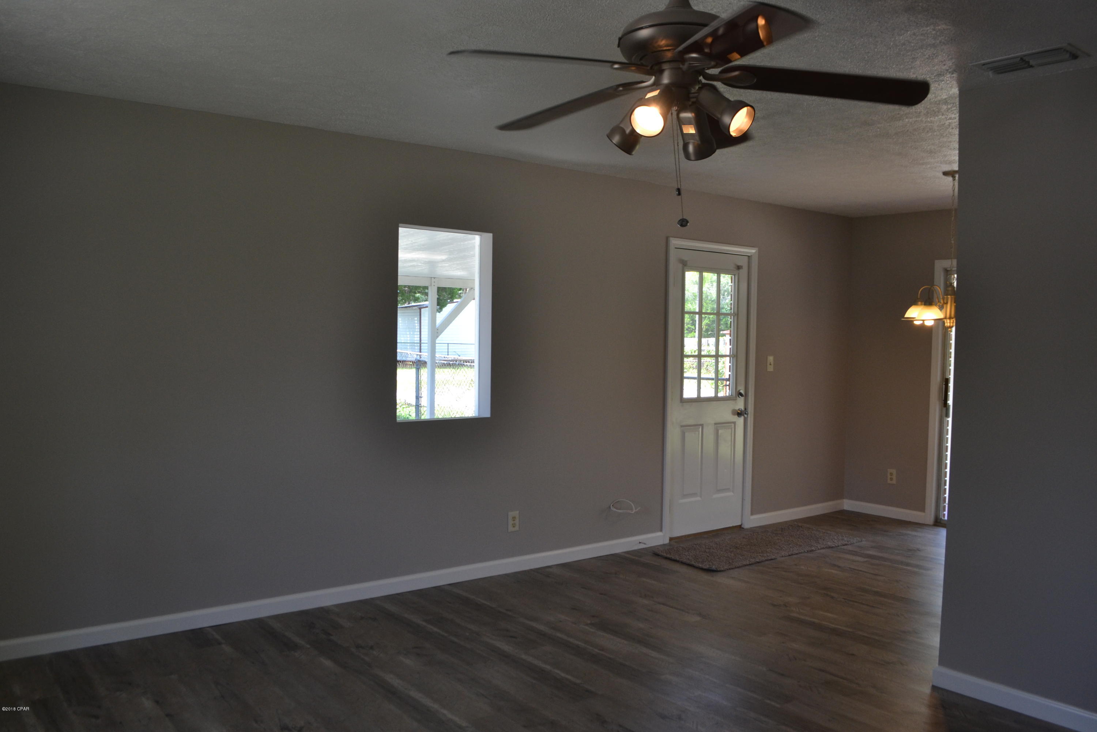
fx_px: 823
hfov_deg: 67.4
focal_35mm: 27
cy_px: 366
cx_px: 548
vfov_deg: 47.9
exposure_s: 1/125
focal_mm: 18
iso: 400
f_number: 5.6
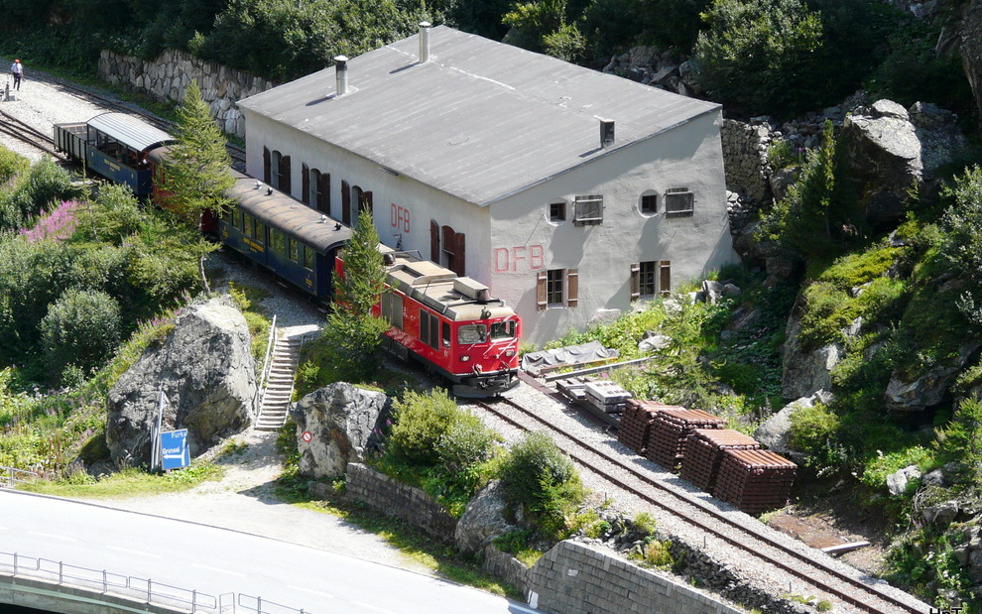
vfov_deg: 10.7
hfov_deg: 17.1
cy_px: 273
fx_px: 3265
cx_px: 490
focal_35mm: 122
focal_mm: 18.8
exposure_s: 1/250
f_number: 4.5
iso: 100
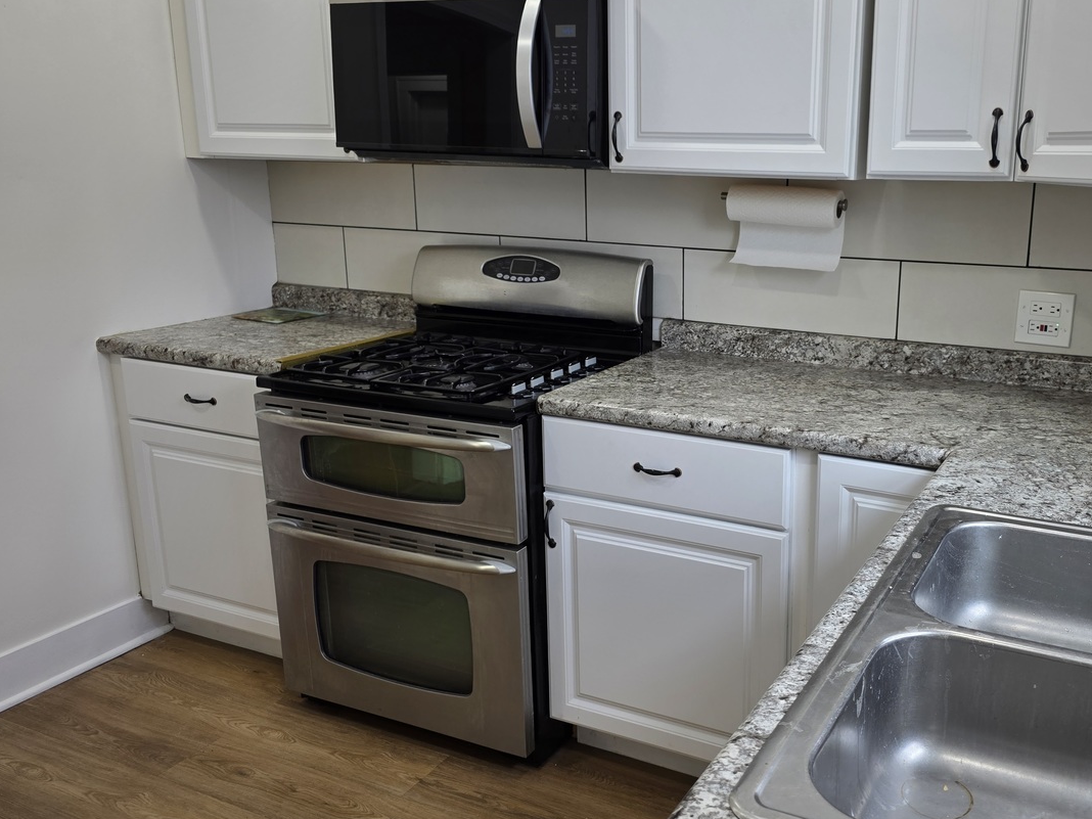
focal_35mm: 31
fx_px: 978
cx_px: 708
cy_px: 366
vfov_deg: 45.4
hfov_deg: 57.3
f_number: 1.7
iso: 64
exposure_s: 1/120
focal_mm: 6.3
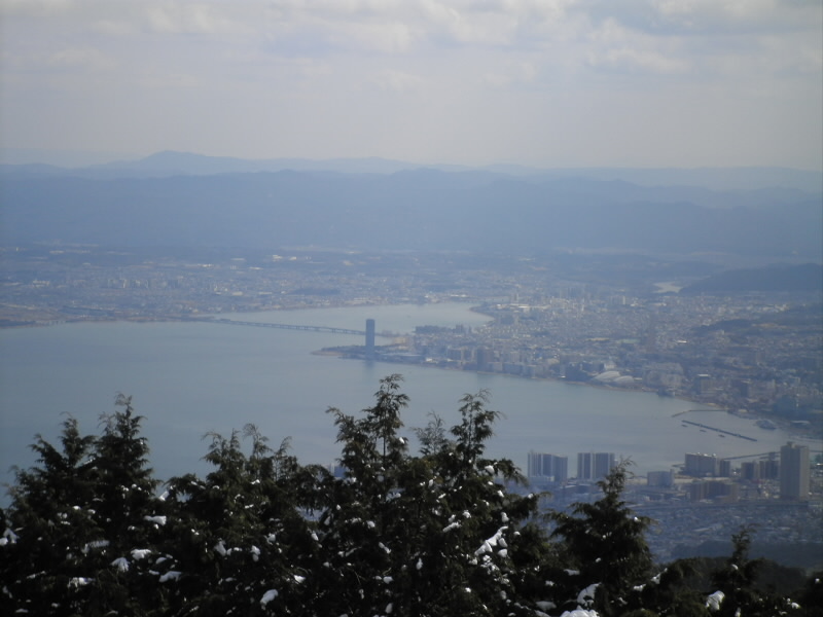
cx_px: 412
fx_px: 2568
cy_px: 308
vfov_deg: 13.7
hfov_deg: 18.2
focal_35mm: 108
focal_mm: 19.6
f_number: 5.9
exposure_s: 1/640
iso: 64
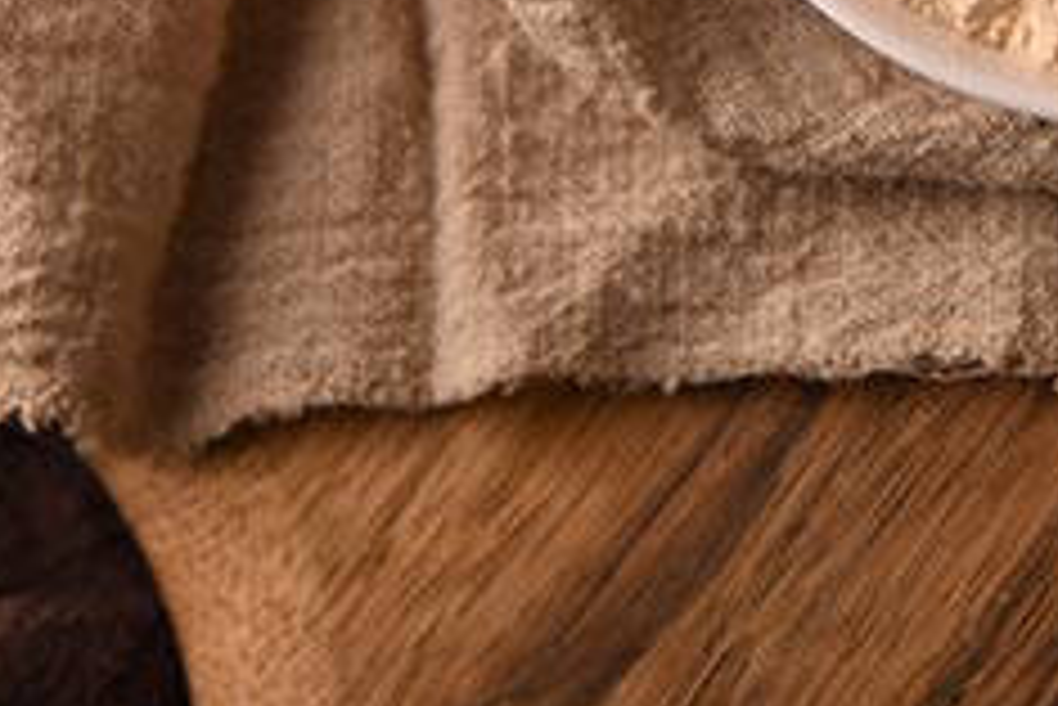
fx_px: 7498
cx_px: 1180
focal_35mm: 255
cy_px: -180
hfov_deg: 8.0
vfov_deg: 5.4
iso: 80
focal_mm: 100
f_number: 7.1
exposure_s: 1/160
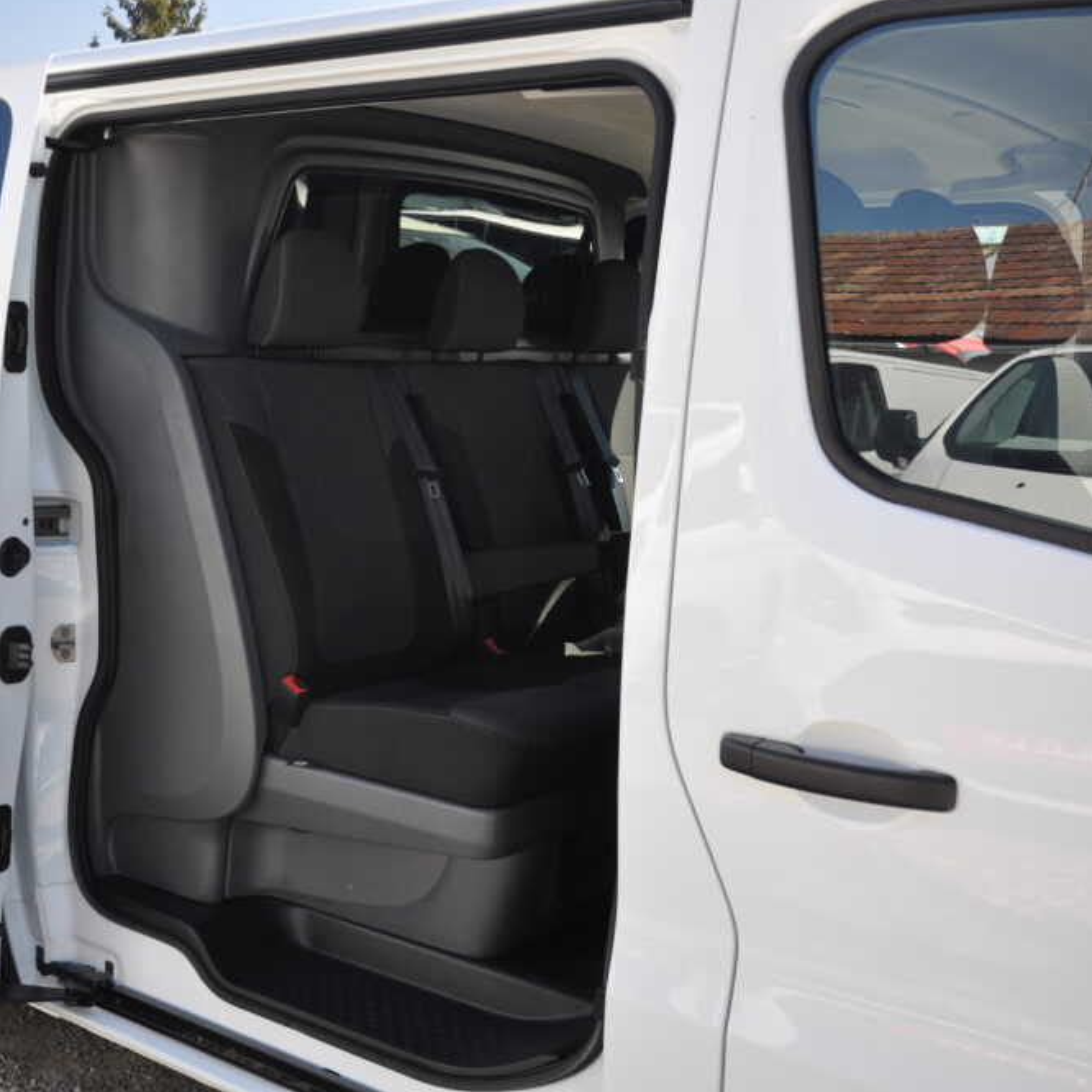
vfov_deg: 36.1
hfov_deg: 35.3
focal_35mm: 47
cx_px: 287
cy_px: 548
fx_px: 1677
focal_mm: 24
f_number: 6.3
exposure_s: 1/160
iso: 400
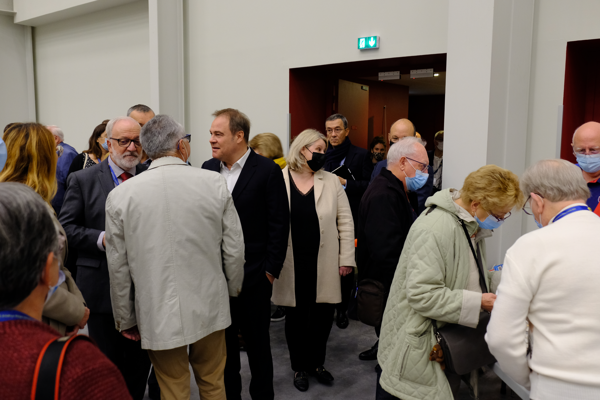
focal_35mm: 31
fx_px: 517
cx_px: 300
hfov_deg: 60.3
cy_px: 200
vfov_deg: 42.3
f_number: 4.5
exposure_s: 1/45
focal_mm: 20.8
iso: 1600
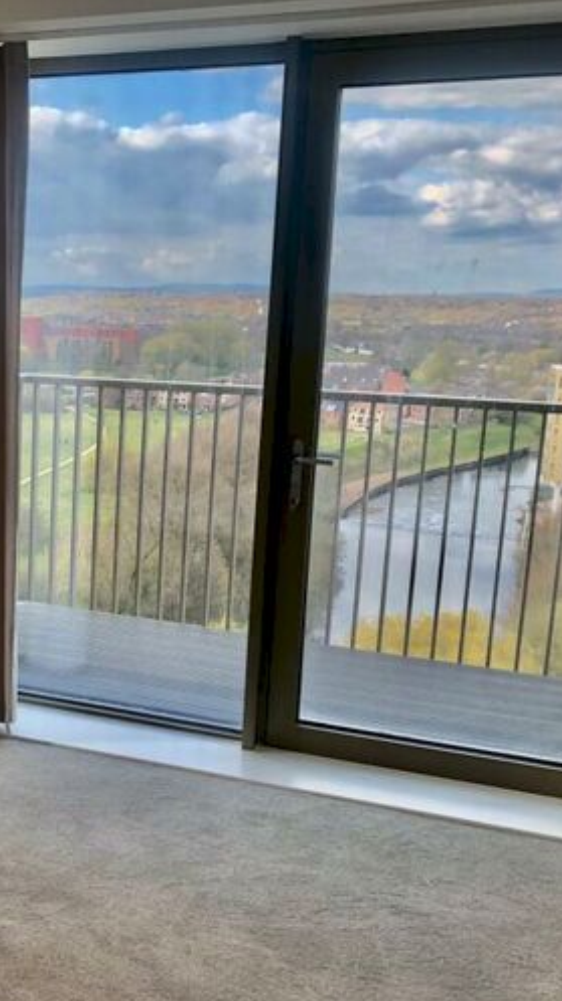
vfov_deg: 47.4
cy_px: 521
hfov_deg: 26.4
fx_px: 1141
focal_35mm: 43
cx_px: 20
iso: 20
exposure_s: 1/304
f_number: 1.8
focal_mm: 4
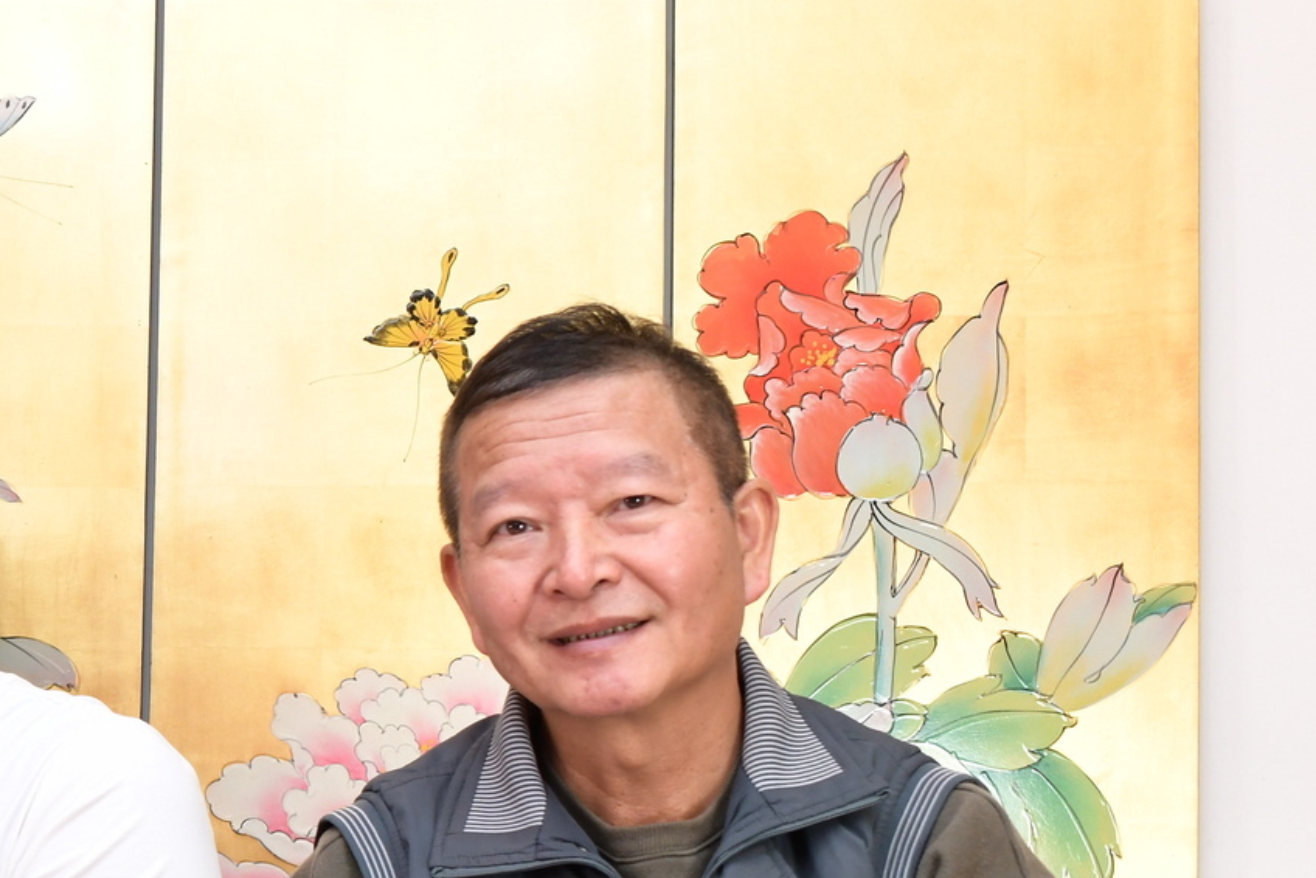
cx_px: -525
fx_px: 3620
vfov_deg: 13.8
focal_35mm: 99
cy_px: 701
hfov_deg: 18.7
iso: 1000
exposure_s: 1/200
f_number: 4.5
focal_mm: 35
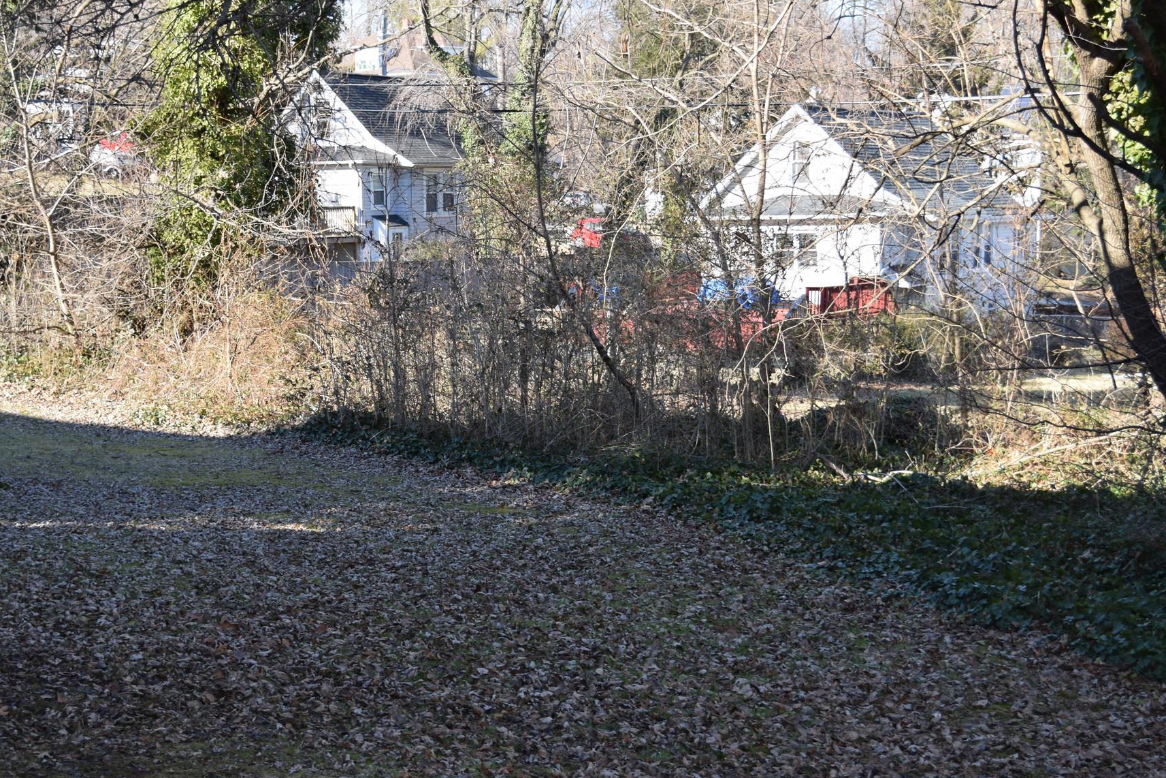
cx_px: 493
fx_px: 1801
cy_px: 398
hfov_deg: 35.8
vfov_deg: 24.4
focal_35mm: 56
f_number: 5.6
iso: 100
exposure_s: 1/125
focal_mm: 31
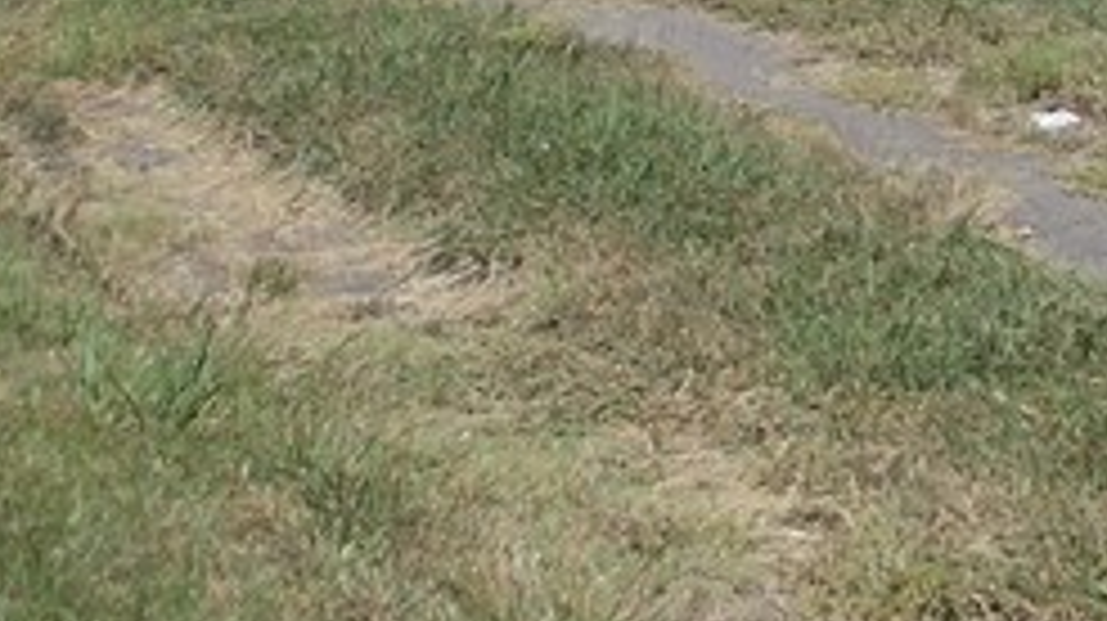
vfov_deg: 11.6
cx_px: 1012
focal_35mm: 95
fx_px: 2787
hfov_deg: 21.9
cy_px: -572
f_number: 5.4
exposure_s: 1/500
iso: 80
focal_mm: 4
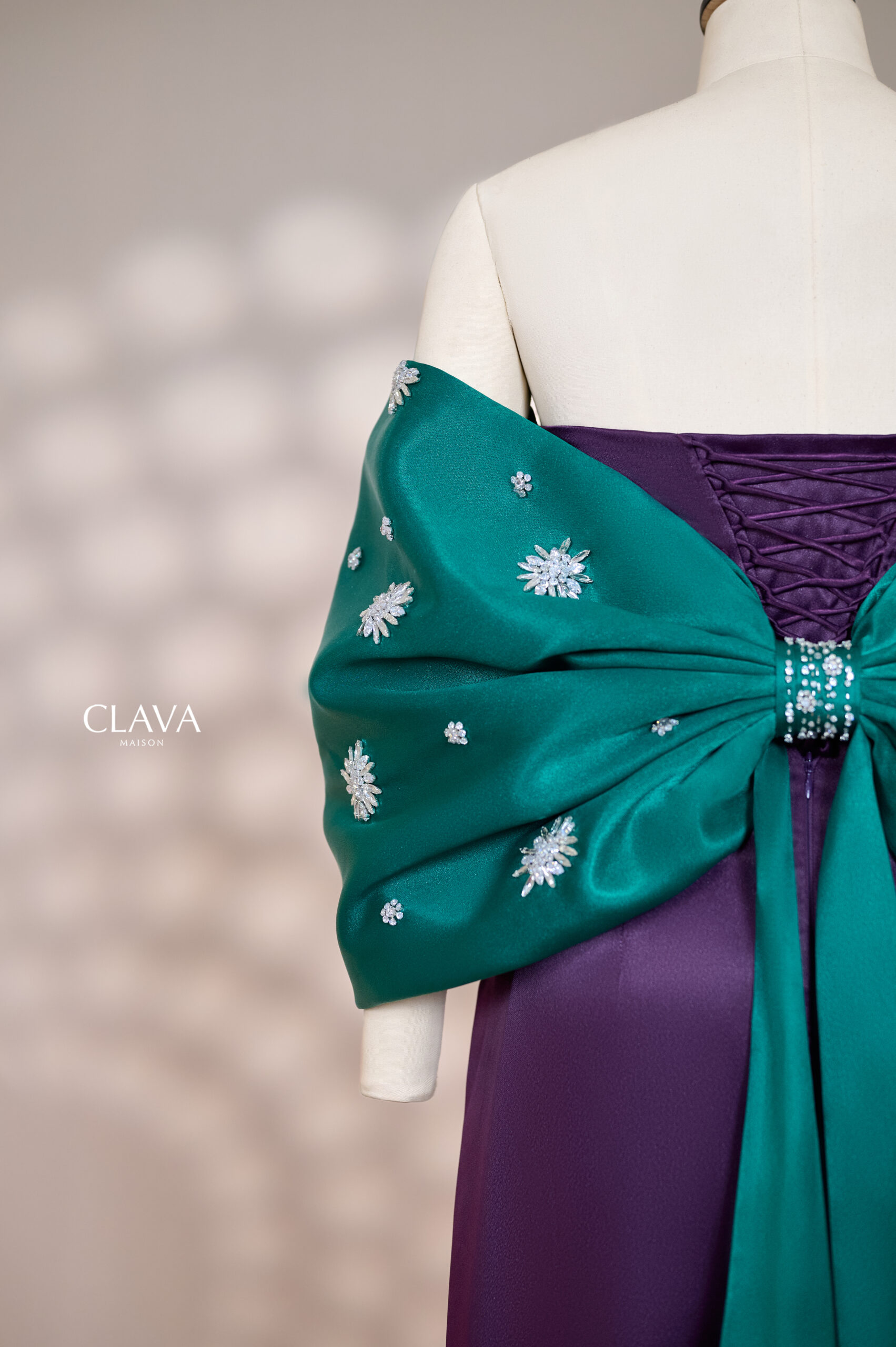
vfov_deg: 39.6
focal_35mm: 50
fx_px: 1869
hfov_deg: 27.0
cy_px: 674
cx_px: 448
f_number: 2.8
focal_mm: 50
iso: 800
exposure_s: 1/200
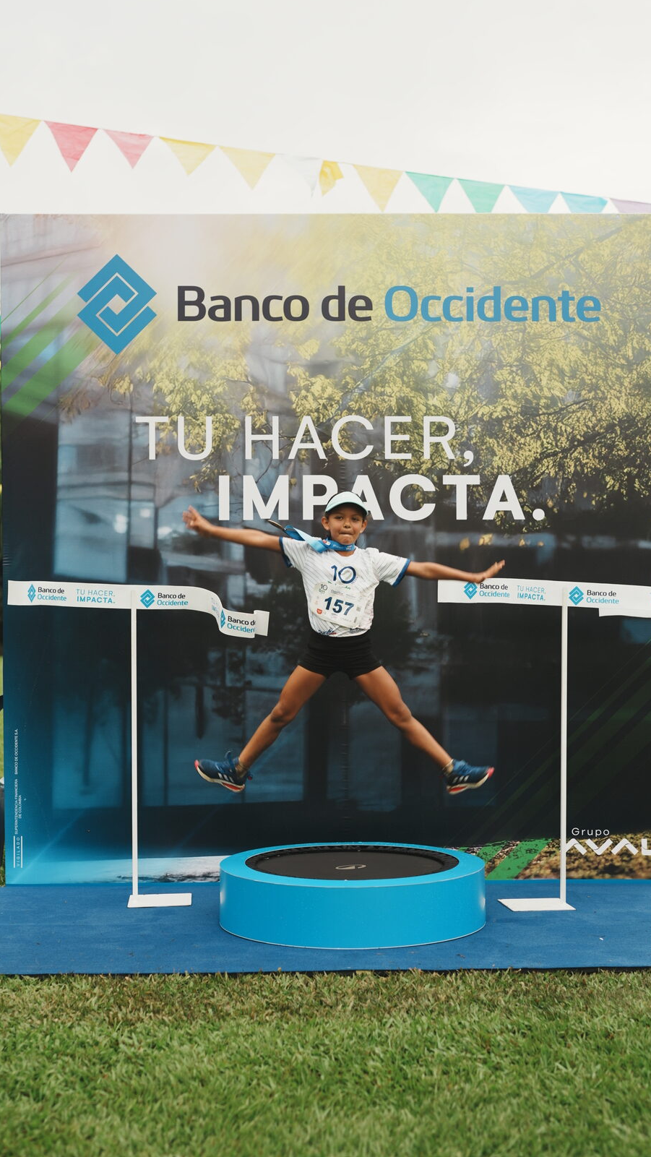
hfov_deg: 22.6
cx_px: 342
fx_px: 1626
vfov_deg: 39.2
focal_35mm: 53
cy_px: 575
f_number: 2.5
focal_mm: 50
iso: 160
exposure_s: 1/250
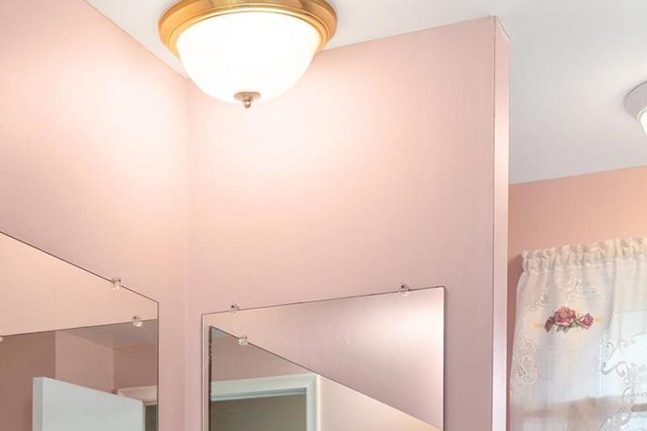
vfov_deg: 17.6
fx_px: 1294
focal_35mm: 72
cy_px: 573
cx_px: 135
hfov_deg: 27.5
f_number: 7.1
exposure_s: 1/10
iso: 400
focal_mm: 16
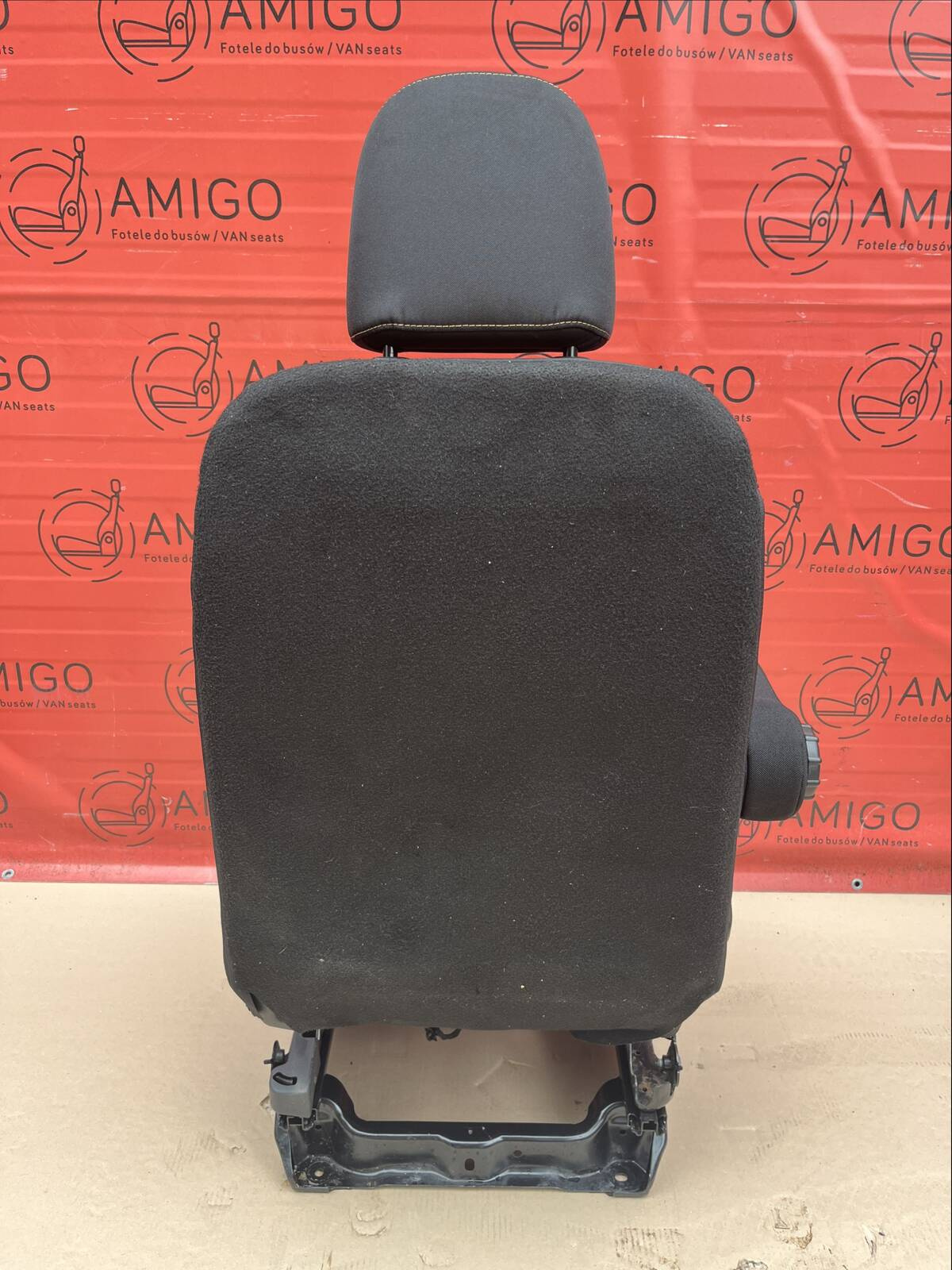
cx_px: 476
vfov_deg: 67.3
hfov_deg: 53.1
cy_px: 635
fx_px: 953
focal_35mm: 26
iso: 32
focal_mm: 5.1
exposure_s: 1/122
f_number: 1.6
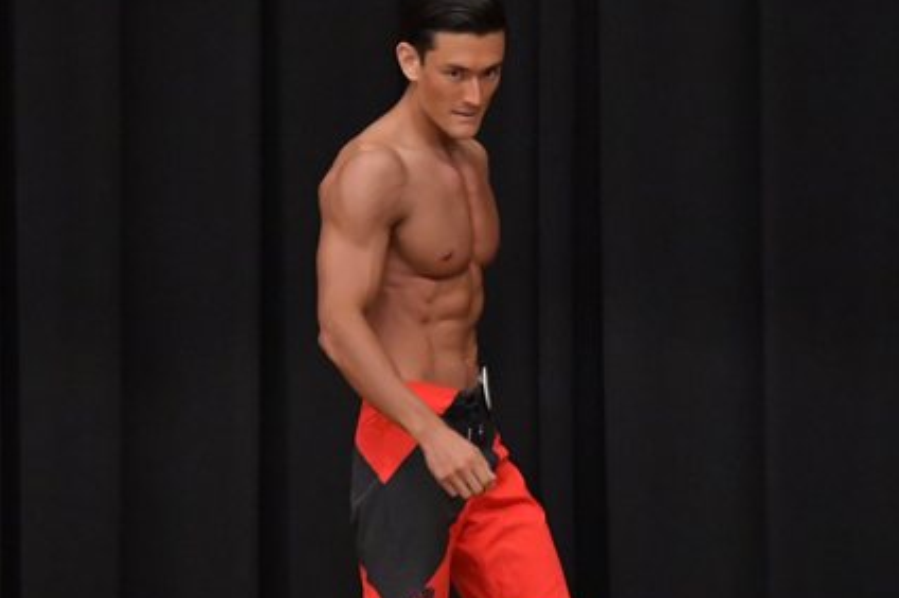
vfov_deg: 2.6
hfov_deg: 4.0
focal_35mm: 521
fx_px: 13000
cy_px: 460
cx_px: 476
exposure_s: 1/400
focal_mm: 190
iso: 6400
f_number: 5.6
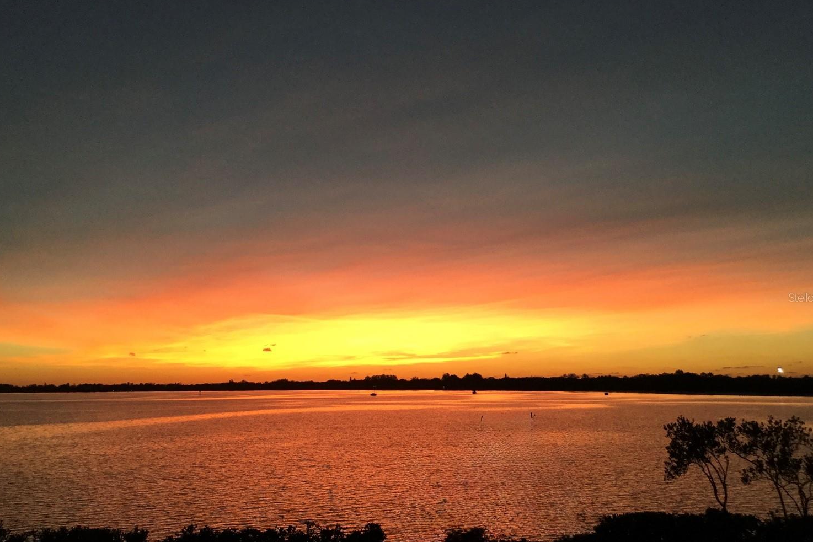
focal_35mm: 35
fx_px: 790
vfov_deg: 37.8
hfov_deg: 54.4
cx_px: 399
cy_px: 297
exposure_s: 1/30
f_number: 2.4
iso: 64
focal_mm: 3.3
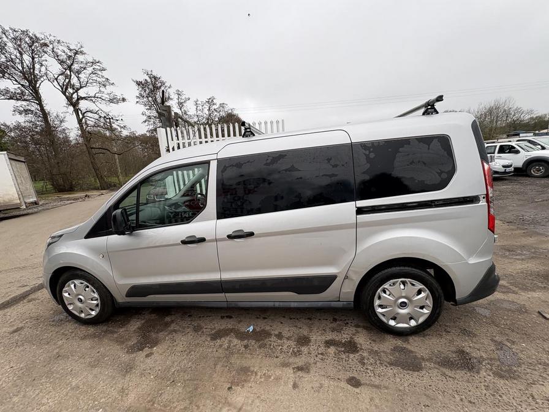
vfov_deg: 85.7
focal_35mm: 14
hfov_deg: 102.1
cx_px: 274
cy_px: 206
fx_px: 222
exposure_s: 1/371
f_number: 2.2
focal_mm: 2.22
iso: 40
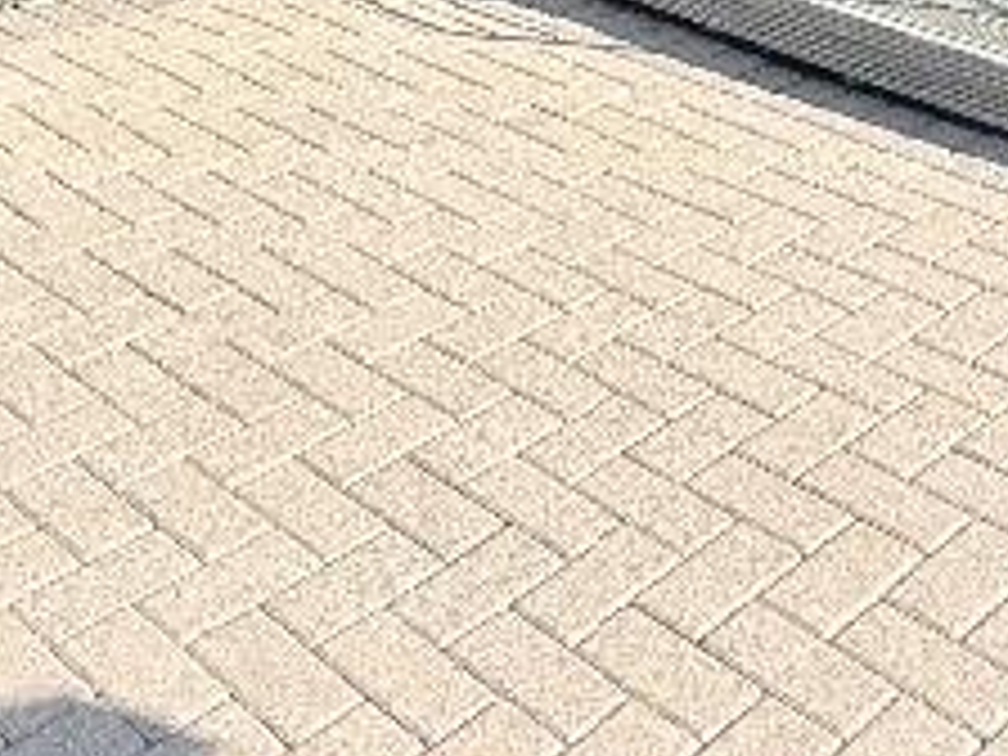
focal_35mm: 64
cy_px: -621
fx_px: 1864
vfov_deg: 18.0
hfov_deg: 30.2
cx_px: 562
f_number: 2.2
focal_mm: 2.22
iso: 50
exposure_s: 1/701
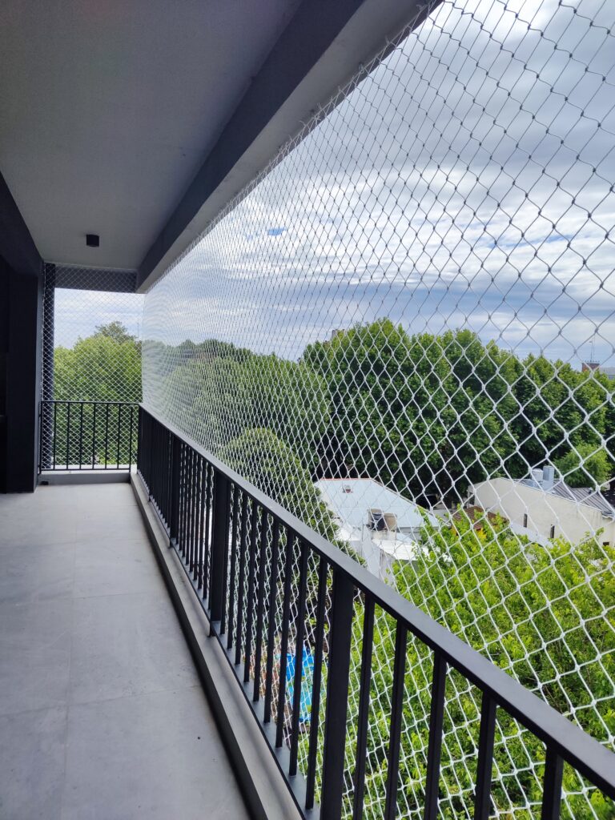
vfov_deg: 71.6
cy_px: 410
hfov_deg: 56.8
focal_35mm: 24
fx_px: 569
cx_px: 308
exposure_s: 1/3652
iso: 50
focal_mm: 5.59
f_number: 1.88
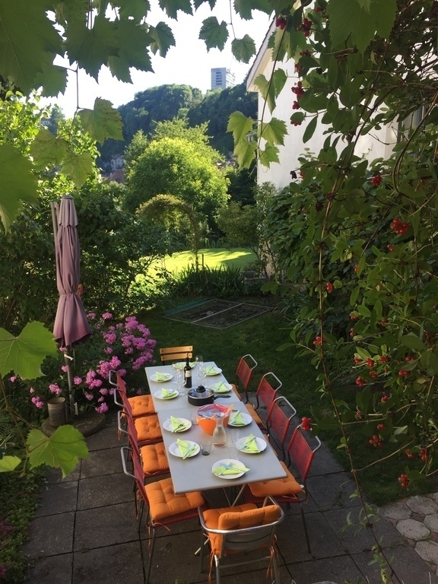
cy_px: 292
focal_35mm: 29
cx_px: 219
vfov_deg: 61.7
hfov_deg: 48.2
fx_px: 489
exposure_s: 1/295
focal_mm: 4.15
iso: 32
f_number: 2.2
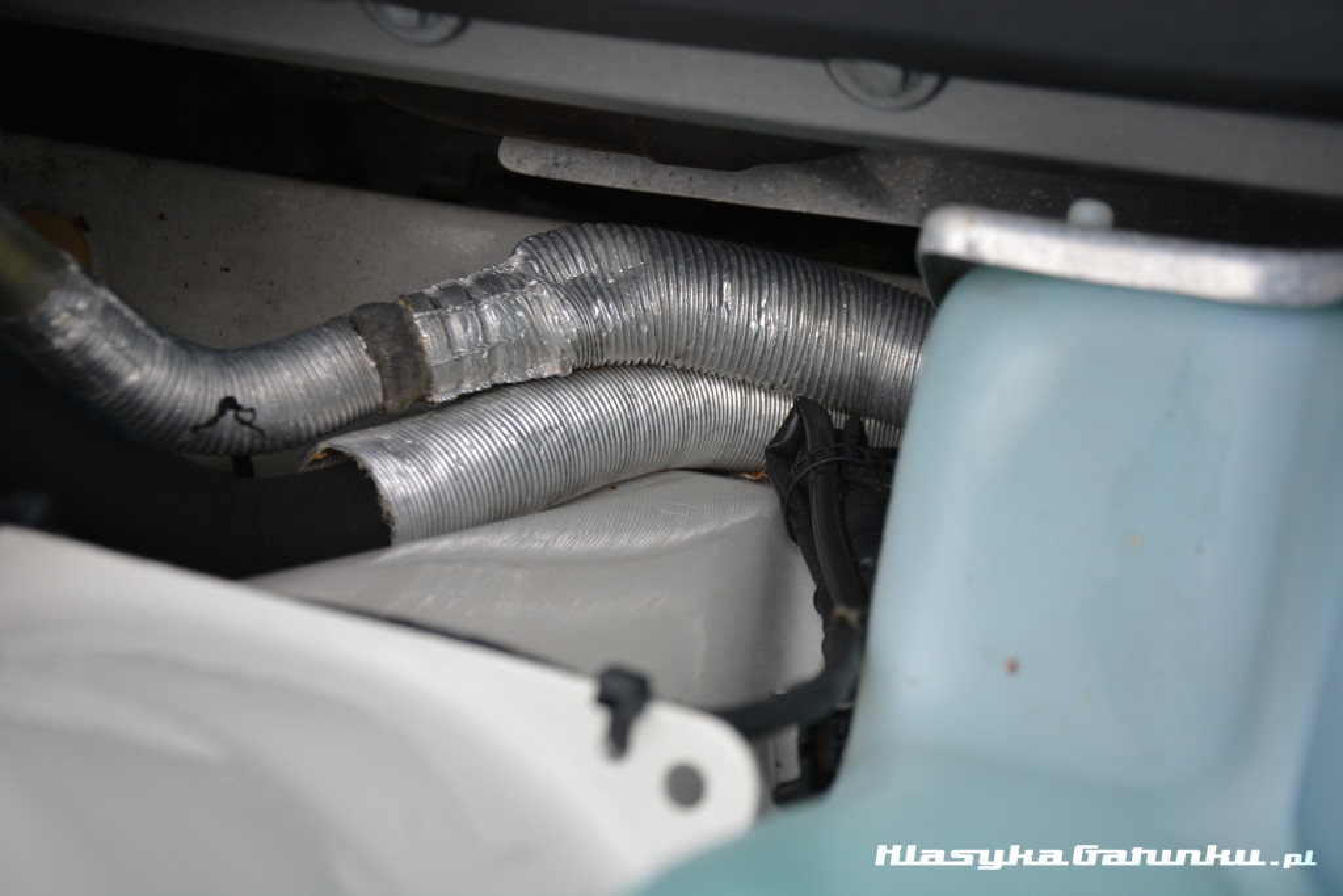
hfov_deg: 33.4
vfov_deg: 22.6
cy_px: 448
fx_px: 2238
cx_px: 672
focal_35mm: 60
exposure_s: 1/100
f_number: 5
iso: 400
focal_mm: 40
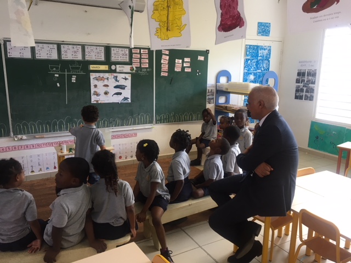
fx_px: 294
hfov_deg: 61.7
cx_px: 176
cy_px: 132
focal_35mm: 29
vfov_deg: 48.2
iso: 50
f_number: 2.2
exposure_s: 1/33
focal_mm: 4.15
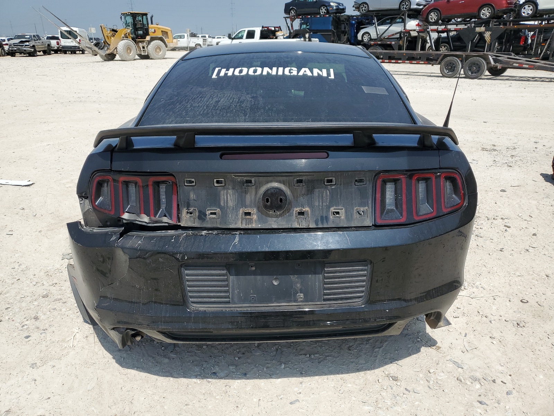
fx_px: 416
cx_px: 277
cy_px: 208
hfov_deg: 67.3
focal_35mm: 26
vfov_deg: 53.1
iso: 50
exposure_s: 1/5000
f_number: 1.5
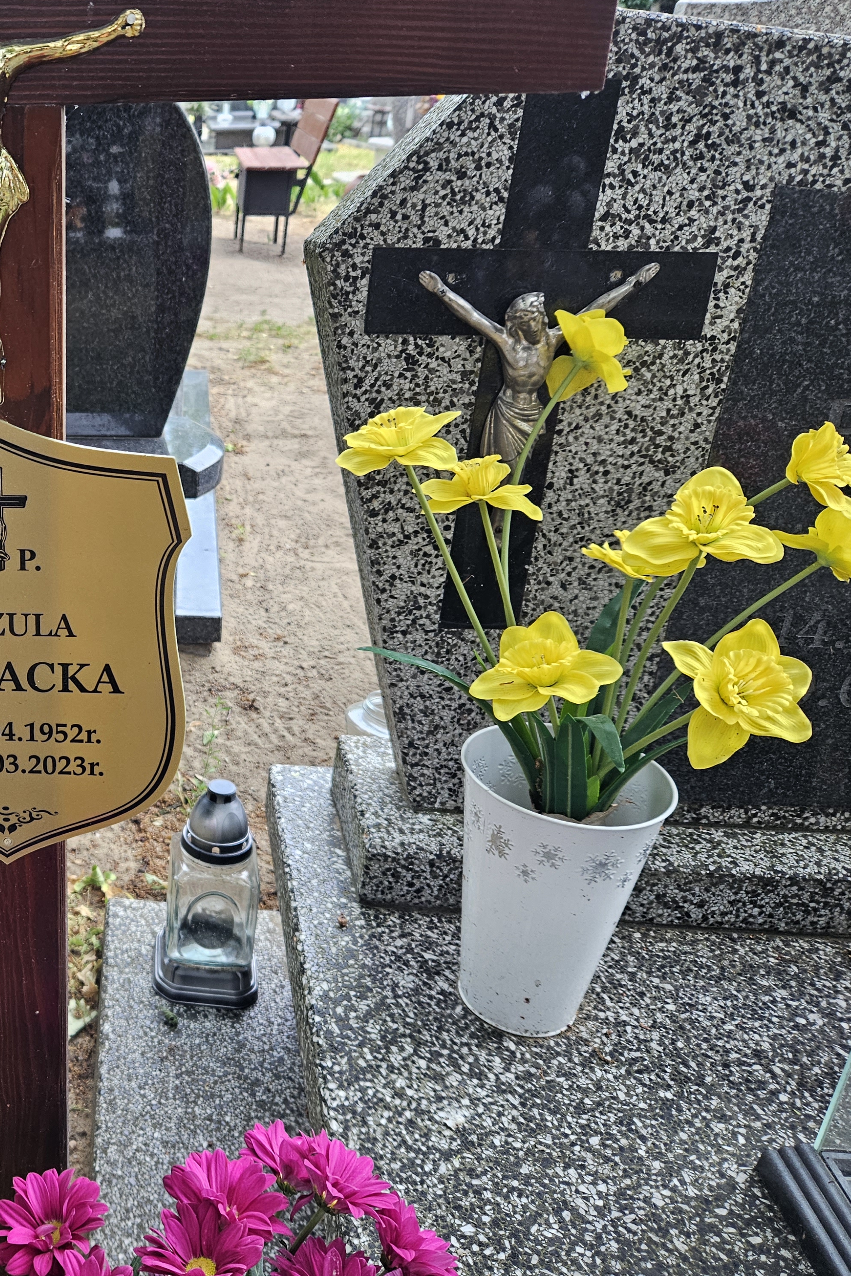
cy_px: 639
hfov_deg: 36.9
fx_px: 1135
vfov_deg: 58.7
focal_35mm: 32
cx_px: 4
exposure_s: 1/100
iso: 125
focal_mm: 5.4
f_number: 1.8
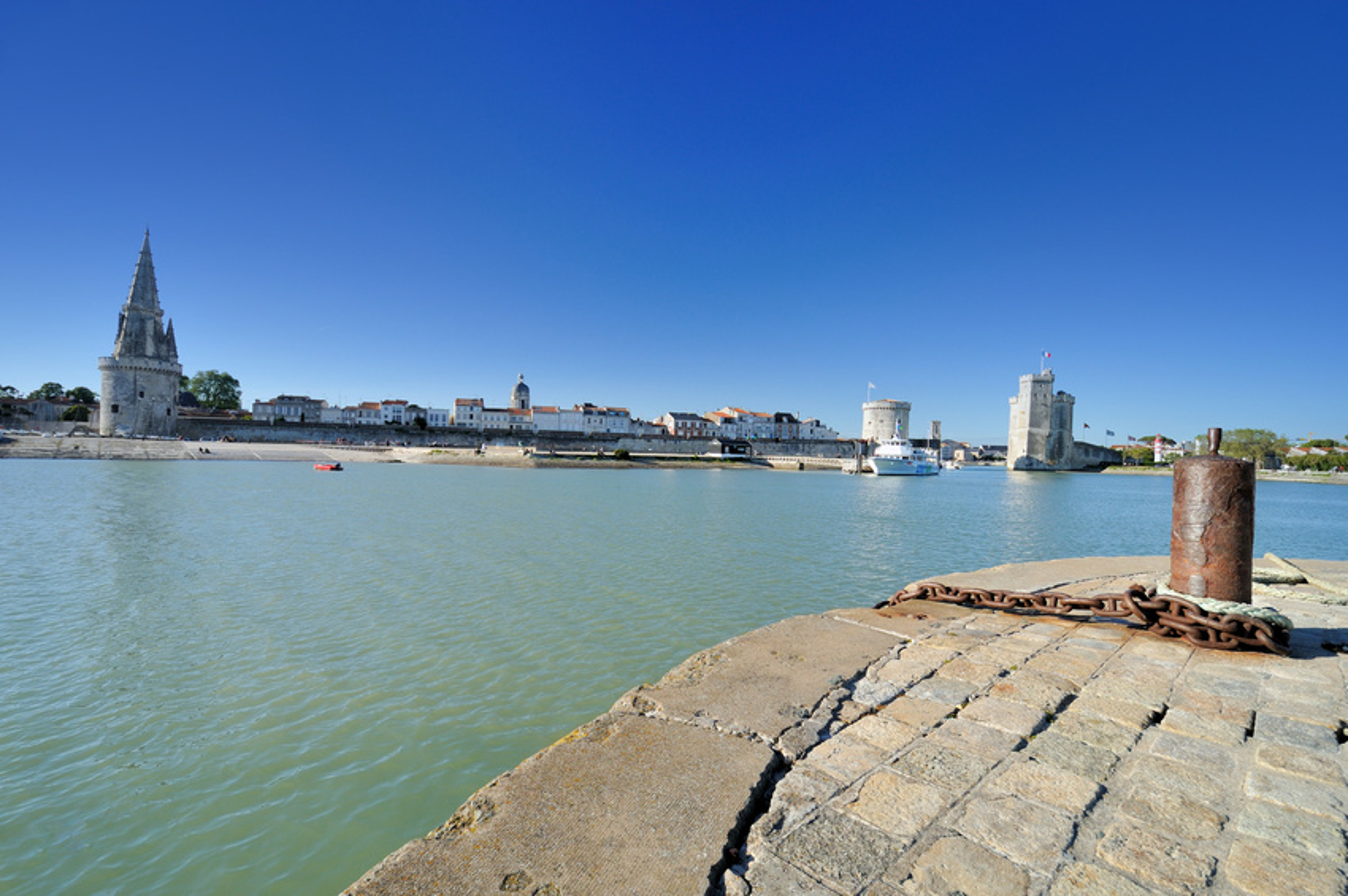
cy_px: 448
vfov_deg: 77.2
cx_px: 674
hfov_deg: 100.4
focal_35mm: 15
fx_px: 561
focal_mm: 10
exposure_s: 1/125
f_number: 6.3
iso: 200
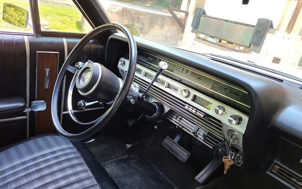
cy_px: 110
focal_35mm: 28
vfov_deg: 44.4
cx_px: 149
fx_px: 230
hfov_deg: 66.5
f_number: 1.8
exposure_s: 1/59
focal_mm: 5.4
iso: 80
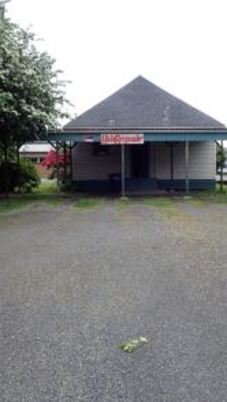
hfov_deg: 32.0
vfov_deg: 54.0
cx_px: 133
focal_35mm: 37
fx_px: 395
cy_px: 202
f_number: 2.8
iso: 100
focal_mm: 4.5
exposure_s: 1/400
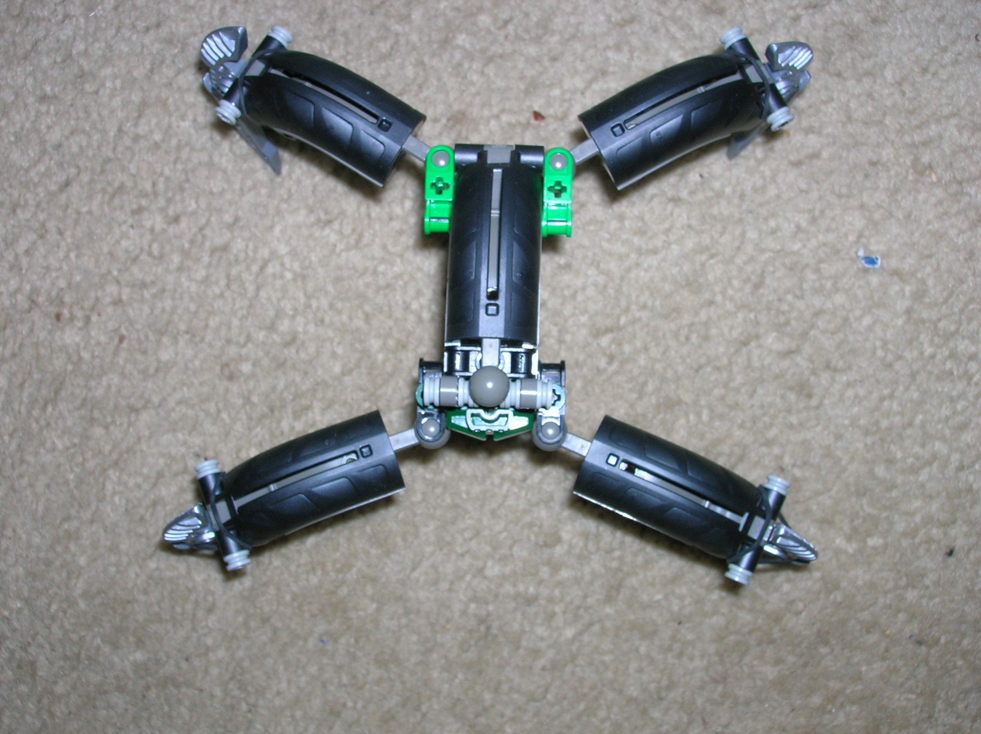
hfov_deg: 41.3
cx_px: 490
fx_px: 1303
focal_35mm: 46
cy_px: 367
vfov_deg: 31.5
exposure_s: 1/60.1
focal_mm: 7.7
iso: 50
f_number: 5.4
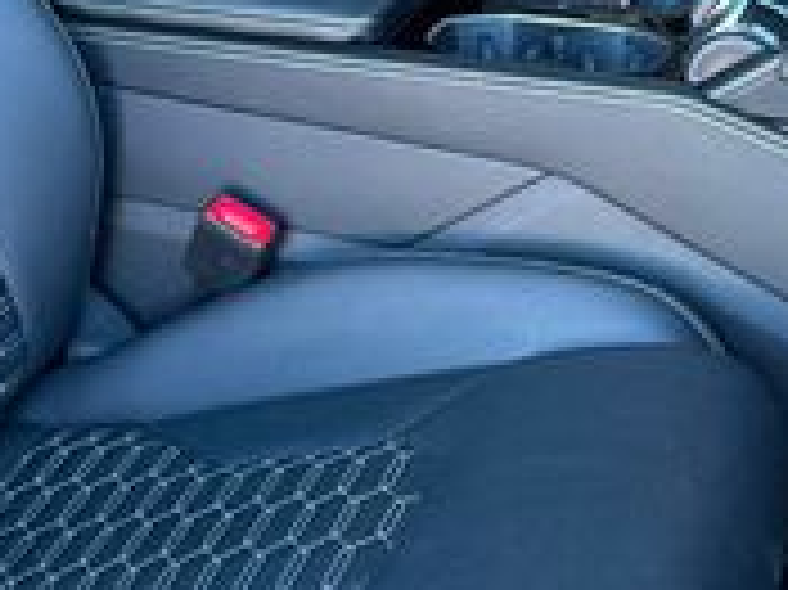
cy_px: 86
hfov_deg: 22.1
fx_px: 2002
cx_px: 558
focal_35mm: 88
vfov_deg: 16.6
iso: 200
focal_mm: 6.76
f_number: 1.78
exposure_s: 1/86
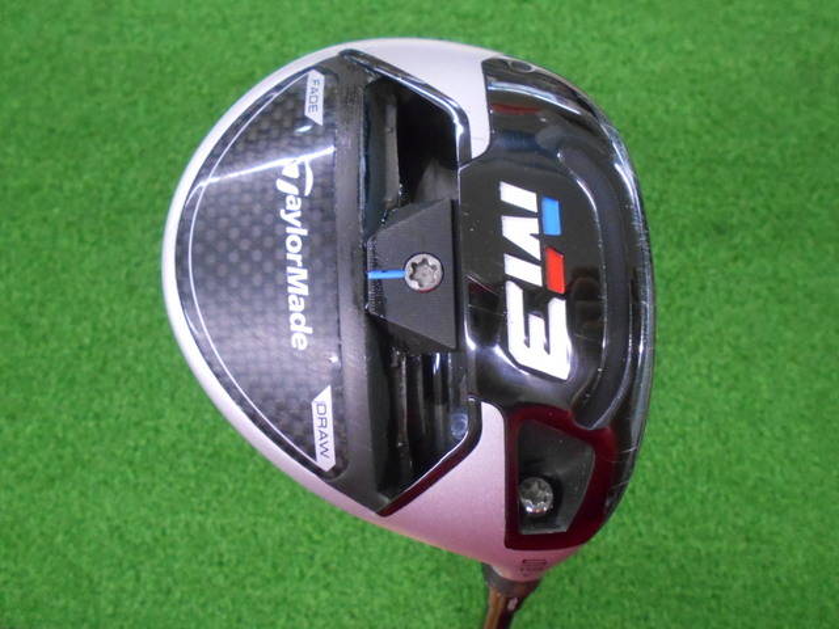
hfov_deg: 67.3
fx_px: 630
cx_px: 420
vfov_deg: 53.1
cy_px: 314
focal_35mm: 26
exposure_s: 1/60
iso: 800
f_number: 3.2
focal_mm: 4.6
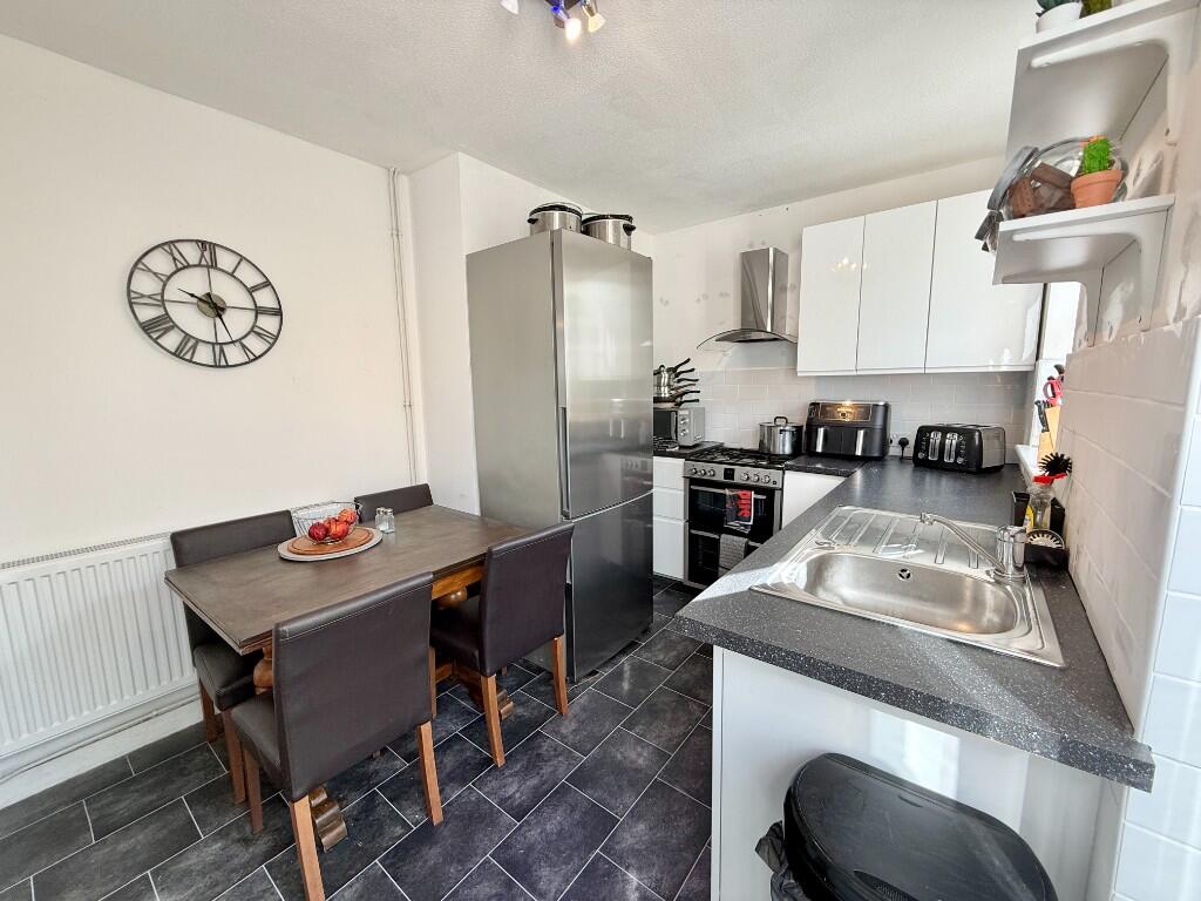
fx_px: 486
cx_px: 600
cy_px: 450
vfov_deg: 85.7
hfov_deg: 102.1
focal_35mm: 14
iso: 80
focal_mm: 2.22
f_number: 2.2
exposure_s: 1/99
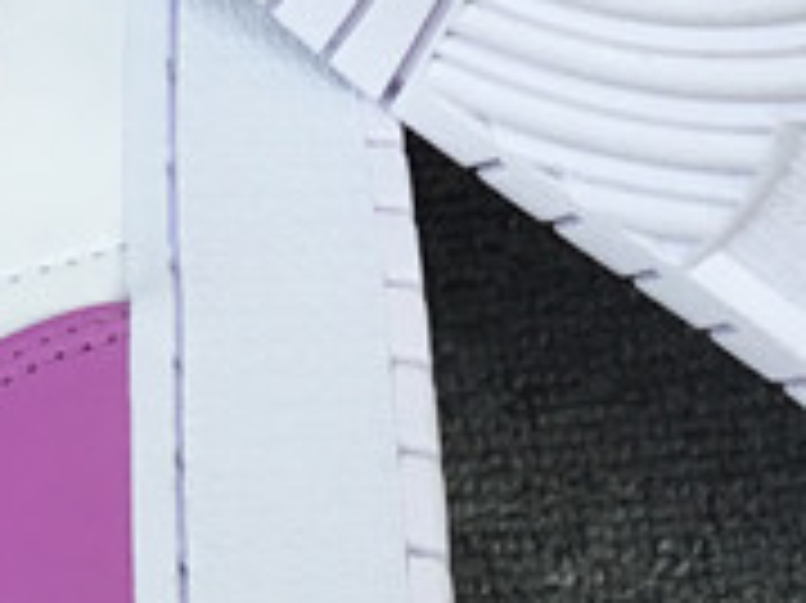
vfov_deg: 9.4
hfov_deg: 12.7
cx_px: 455
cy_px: -160
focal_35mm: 156
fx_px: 3630
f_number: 2.4
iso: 25
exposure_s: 1/264
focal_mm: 3.3
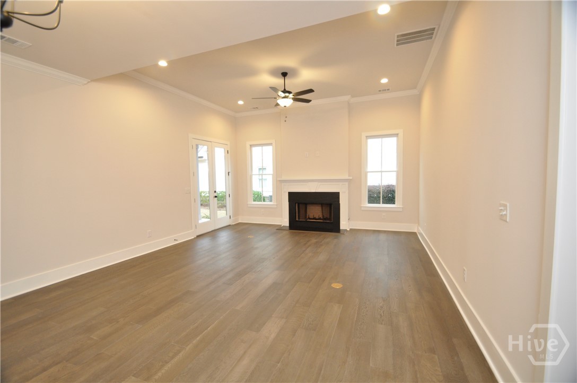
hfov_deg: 100.5
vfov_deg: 77.1
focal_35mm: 15
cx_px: 288
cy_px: 192
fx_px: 240
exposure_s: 1/60
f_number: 4
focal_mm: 10
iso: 720
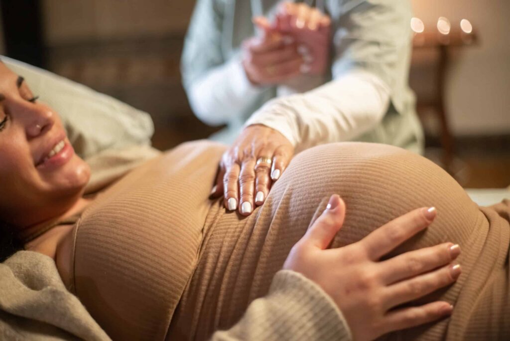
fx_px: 709
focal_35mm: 50
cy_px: 170
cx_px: 255
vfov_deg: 27.0
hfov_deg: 39.6
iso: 640
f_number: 2
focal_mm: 50
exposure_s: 1/160
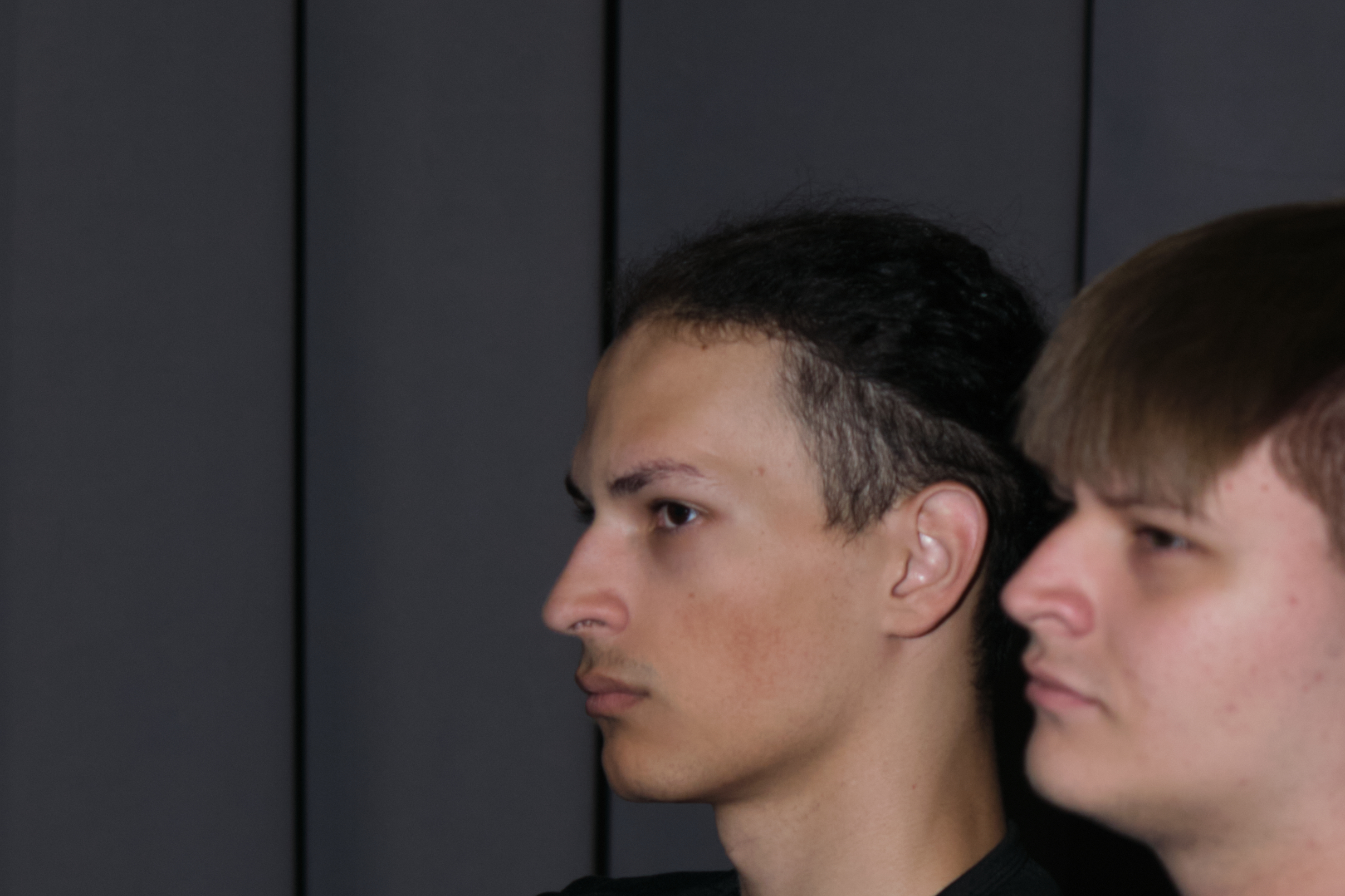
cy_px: 848
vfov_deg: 4.4
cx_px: 864
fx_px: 11581
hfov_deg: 6.6
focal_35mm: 310
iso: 400
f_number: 4
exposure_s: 1/160
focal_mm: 80
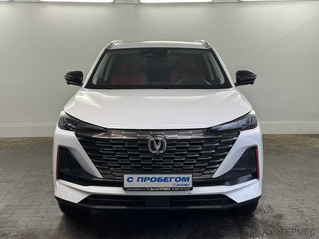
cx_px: 160
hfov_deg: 39.7
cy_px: 120
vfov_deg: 30.3
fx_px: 442
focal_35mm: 48
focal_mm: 6.76
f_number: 1.78
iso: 50
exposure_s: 1/121
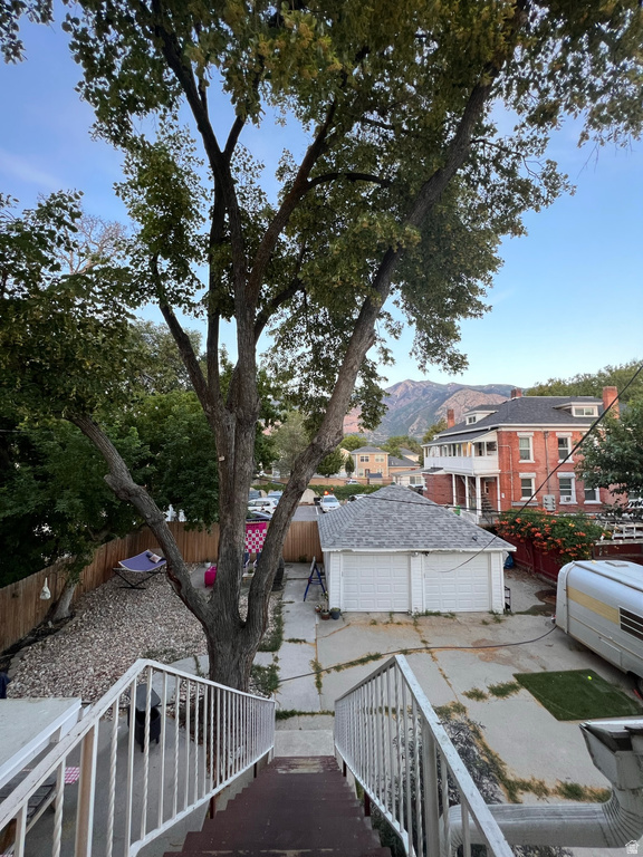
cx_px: 322
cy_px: 428
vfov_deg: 106.2
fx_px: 322
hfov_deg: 89.9
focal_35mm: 13
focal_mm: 1.57
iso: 125
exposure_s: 1/120
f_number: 1.8
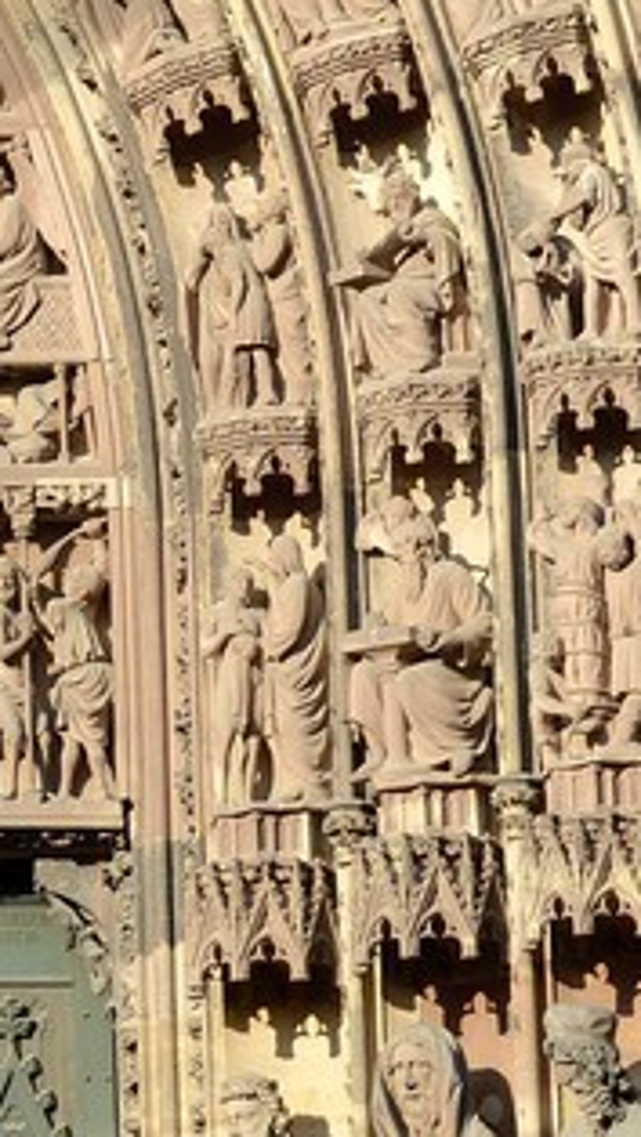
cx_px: -536
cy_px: -891
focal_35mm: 309
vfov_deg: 6.8
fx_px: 9322
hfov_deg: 3.9
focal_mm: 58
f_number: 7.1
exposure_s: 1/250
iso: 200
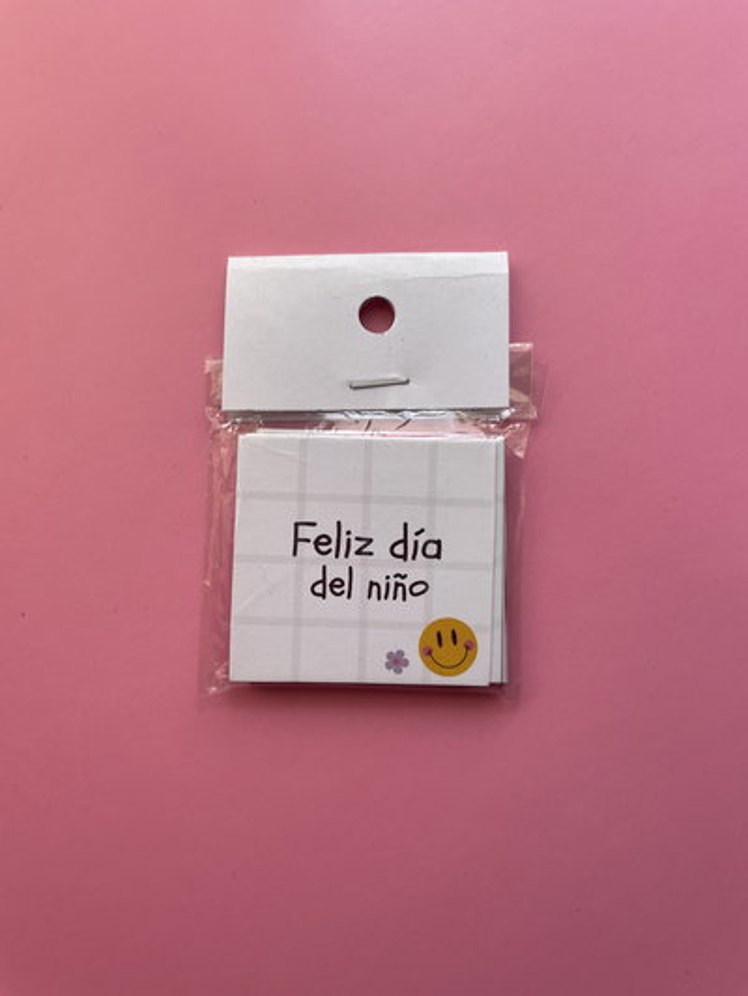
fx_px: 749
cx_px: 374
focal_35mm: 26
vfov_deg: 67.3
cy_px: 498
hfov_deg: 53.1
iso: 80
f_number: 1.6
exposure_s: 1/121
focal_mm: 4.2
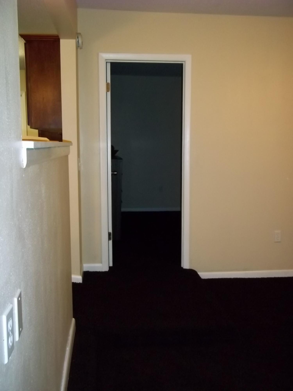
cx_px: 146
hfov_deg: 39.7
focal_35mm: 36
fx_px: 406
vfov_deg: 51.4
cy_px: 196
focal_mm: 6.5
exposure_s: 1/30
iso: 320
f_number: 3.1
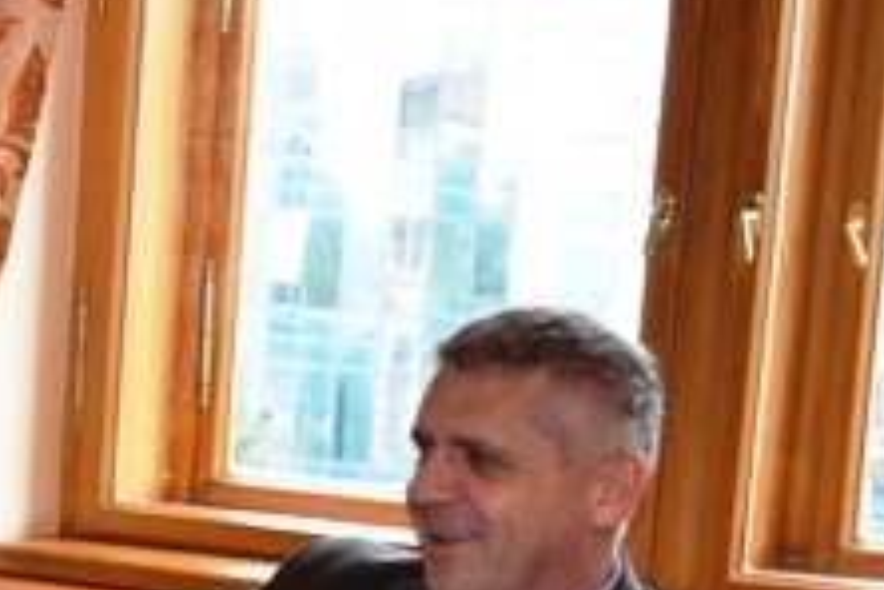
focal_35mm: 104
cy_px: 755
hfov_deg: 18.3
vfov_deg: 12.8
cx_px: -263
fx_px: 2554
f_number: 4
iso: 400
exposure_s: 1/60
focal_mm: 24
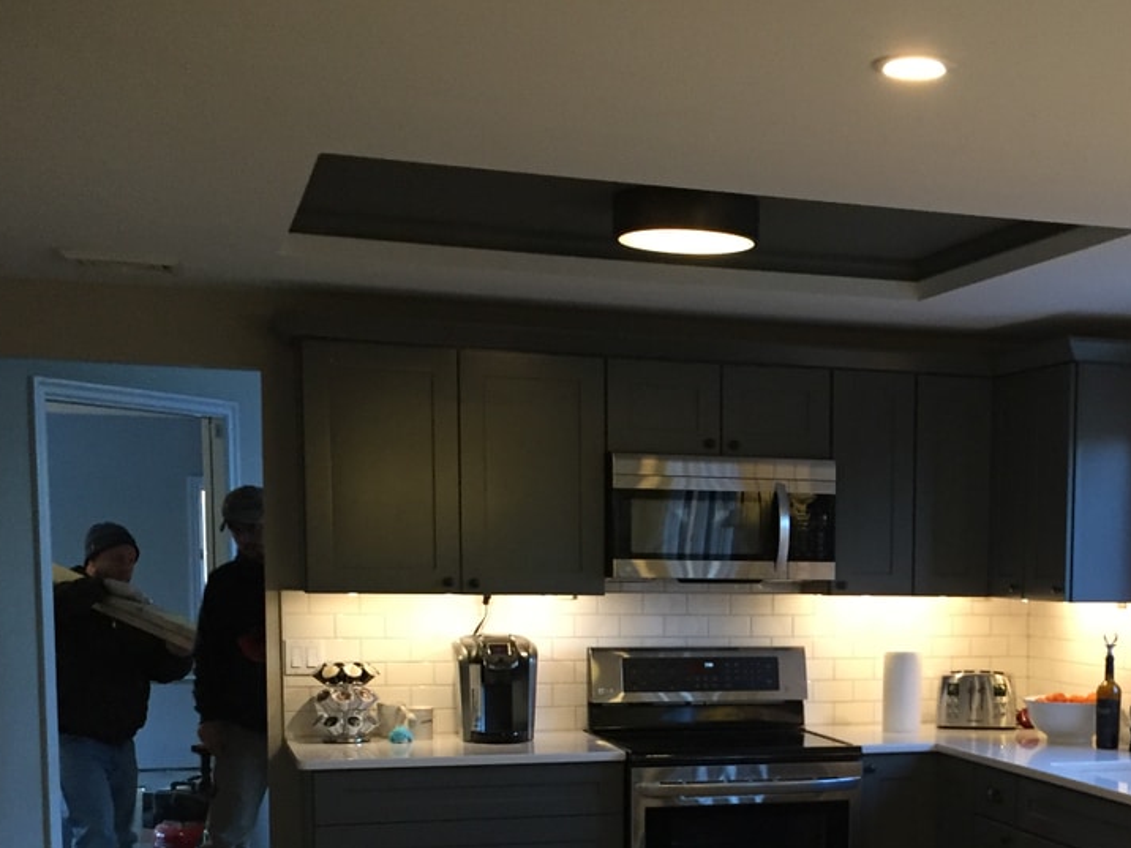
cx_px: 903
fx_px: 1764
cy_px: 737
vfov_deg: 26.3
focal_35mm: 54
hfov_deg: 34.5
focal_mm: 4.15
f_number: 2.2
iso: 160
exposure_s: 1/30
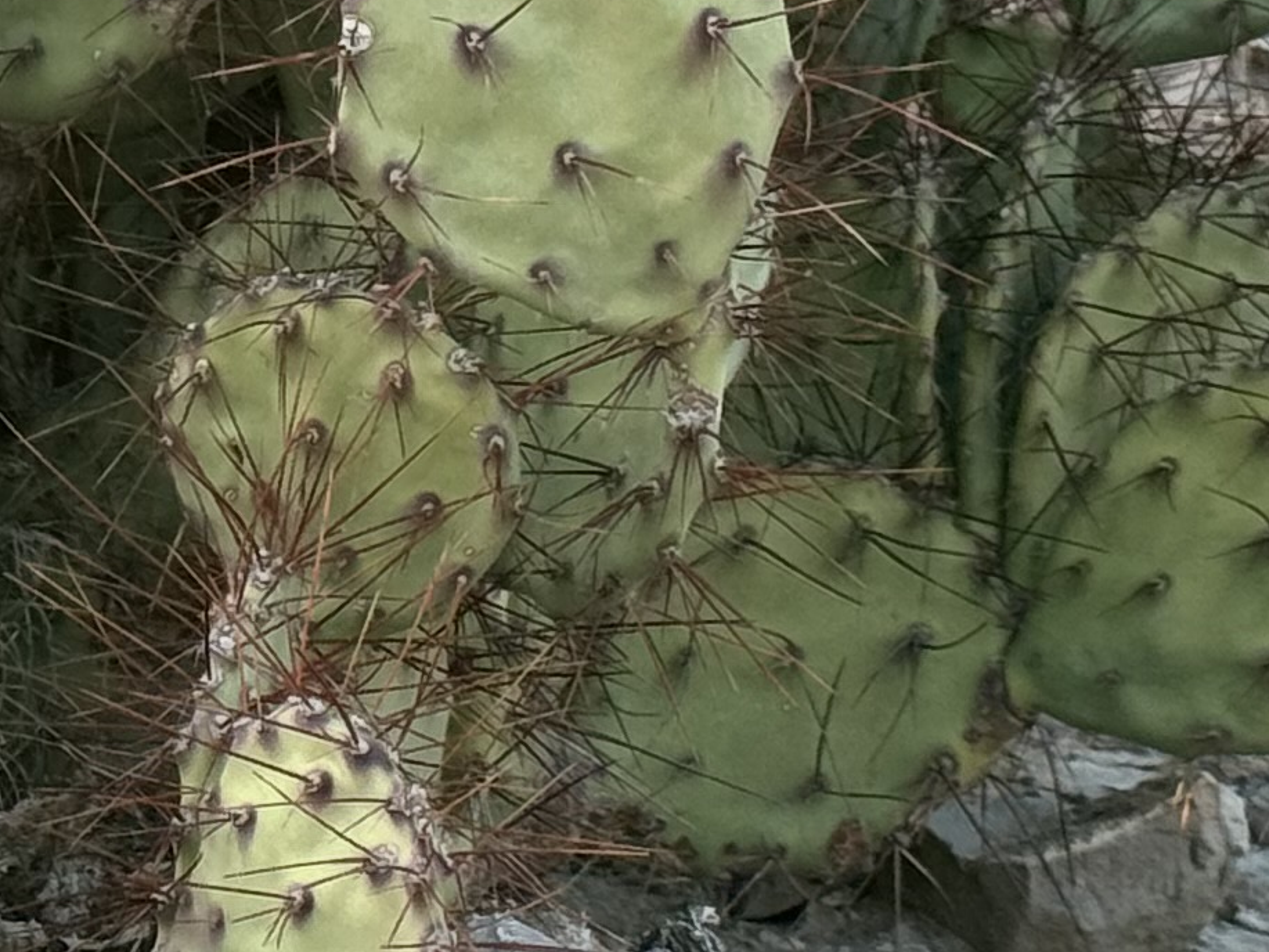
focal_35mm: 211
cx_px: -718
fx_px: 7736
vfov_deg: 7.0
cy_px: -32
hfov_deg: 9.1
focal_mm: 6.76
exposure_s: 1/368
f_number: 1.78
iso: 64
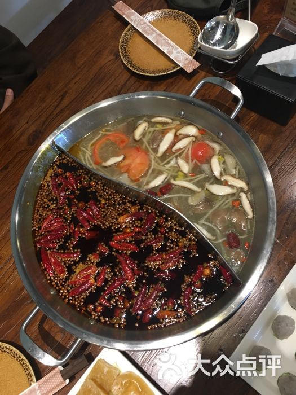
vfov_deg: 61.7
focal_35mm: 29
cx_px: 148
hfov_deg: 48.2
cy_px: 198
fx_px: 331
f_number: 2.2
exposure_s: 1/33
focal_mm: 4.15
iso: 160
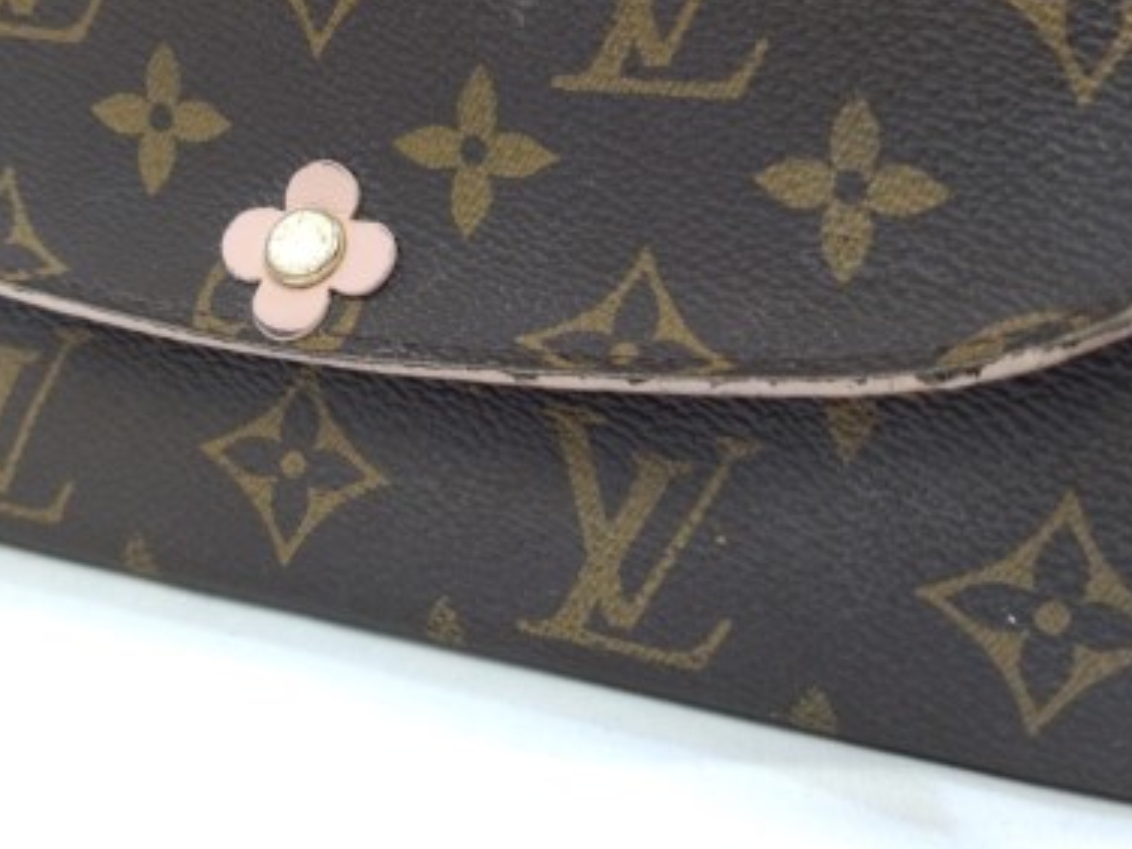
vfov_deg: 31.0
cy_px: 223
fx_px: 1504
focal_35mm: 46
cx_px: 476
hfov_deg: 41.1
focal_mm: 4.74
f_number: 1.79
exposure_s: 1/40
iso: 400
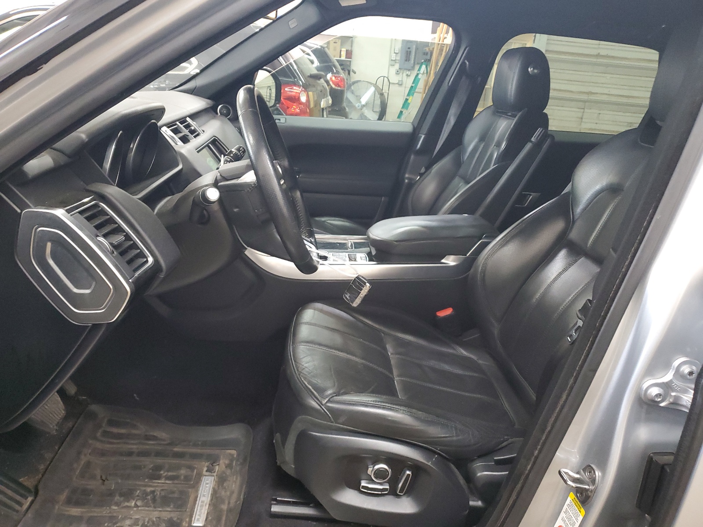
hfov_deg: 67.3
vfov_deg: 53.1
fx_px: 528
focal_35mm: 26
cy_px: 264
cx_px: 352
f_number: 1.5
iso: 305
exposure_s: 1/17
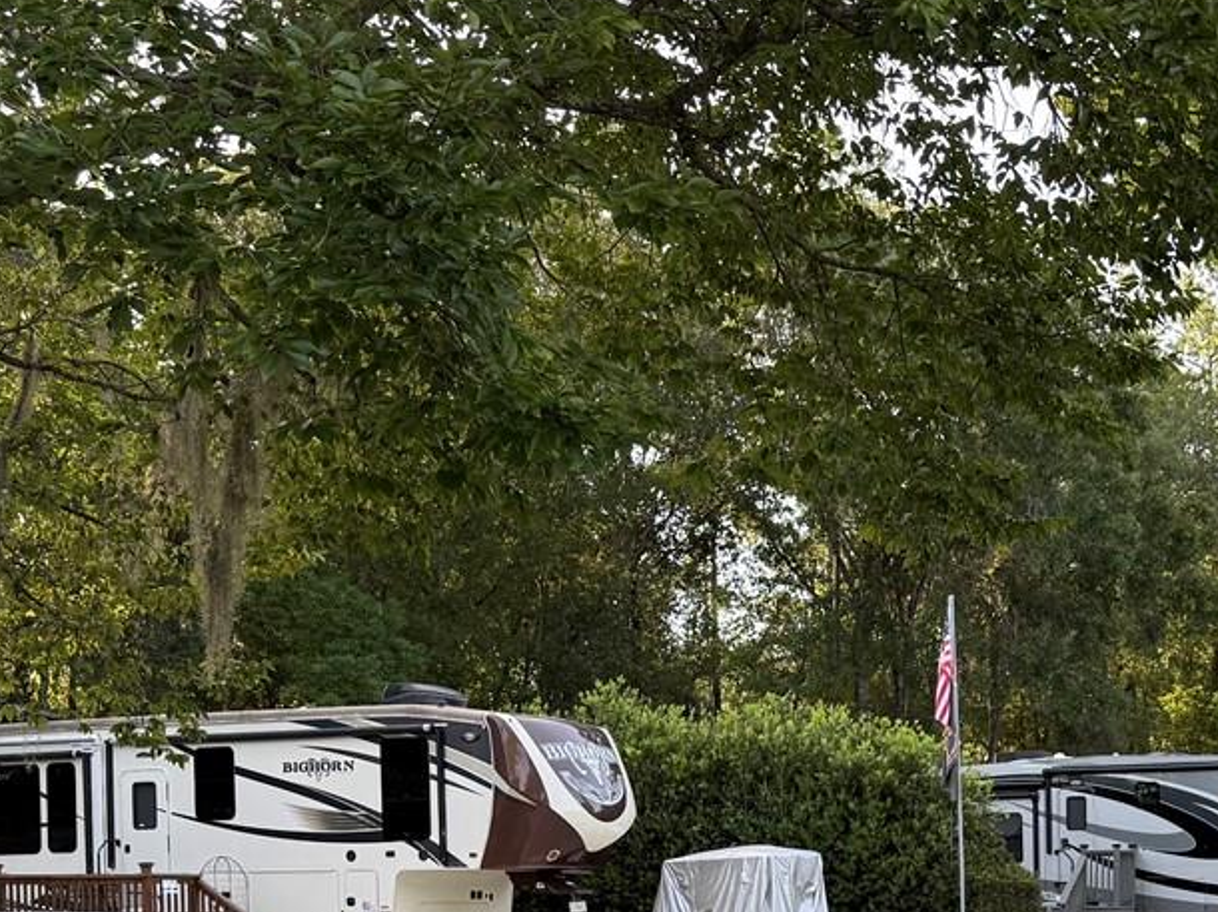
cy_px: 976
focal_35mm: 63
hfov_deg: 29.1
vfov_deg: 22.1
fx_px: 2216
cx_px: 1172
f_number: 1.78
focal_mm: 6.76
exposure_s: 1/563
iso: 100
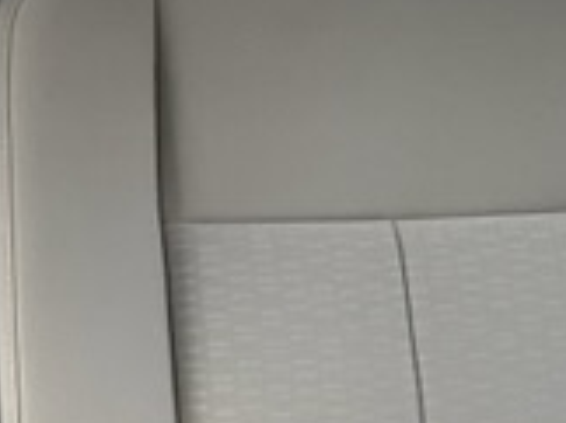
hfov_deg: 17.0
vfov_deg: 14.3
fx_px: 1682
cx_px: -325
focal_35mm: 103
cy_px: 248
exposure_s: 1/60
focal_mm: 4.2
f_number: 1.6
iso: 250
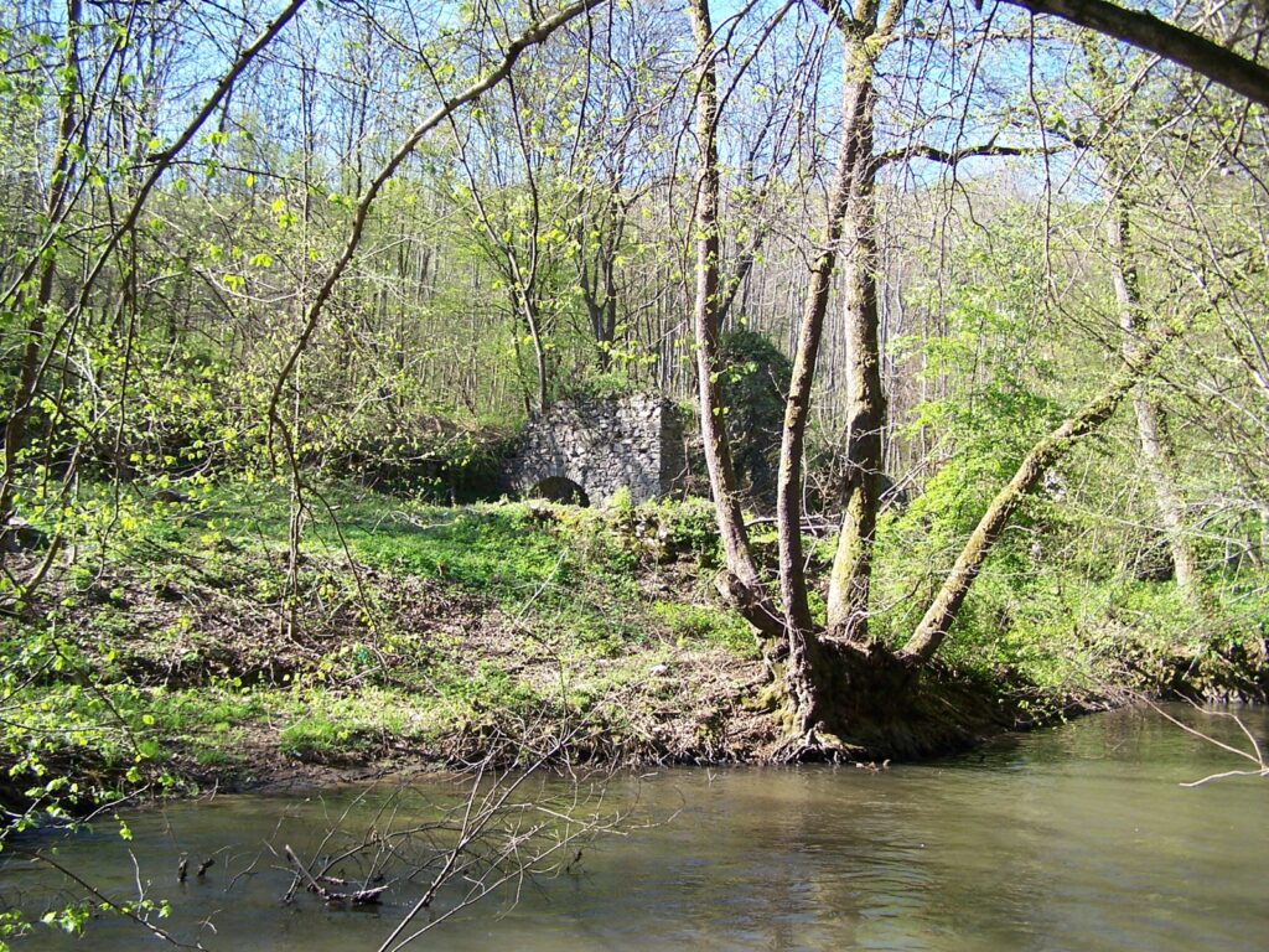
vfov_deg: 37.7
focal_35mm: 38
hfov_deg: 49.0
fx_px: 1393
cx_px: 634
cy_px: 476
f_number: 2.8
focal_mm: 6.3
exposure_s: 1/250
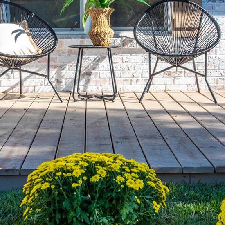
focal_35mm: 76
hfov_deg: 22.7
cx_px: 97
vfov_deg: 22.5
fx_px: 559
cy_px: 50
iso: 200
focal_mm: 24
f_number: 9
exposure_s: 1/320
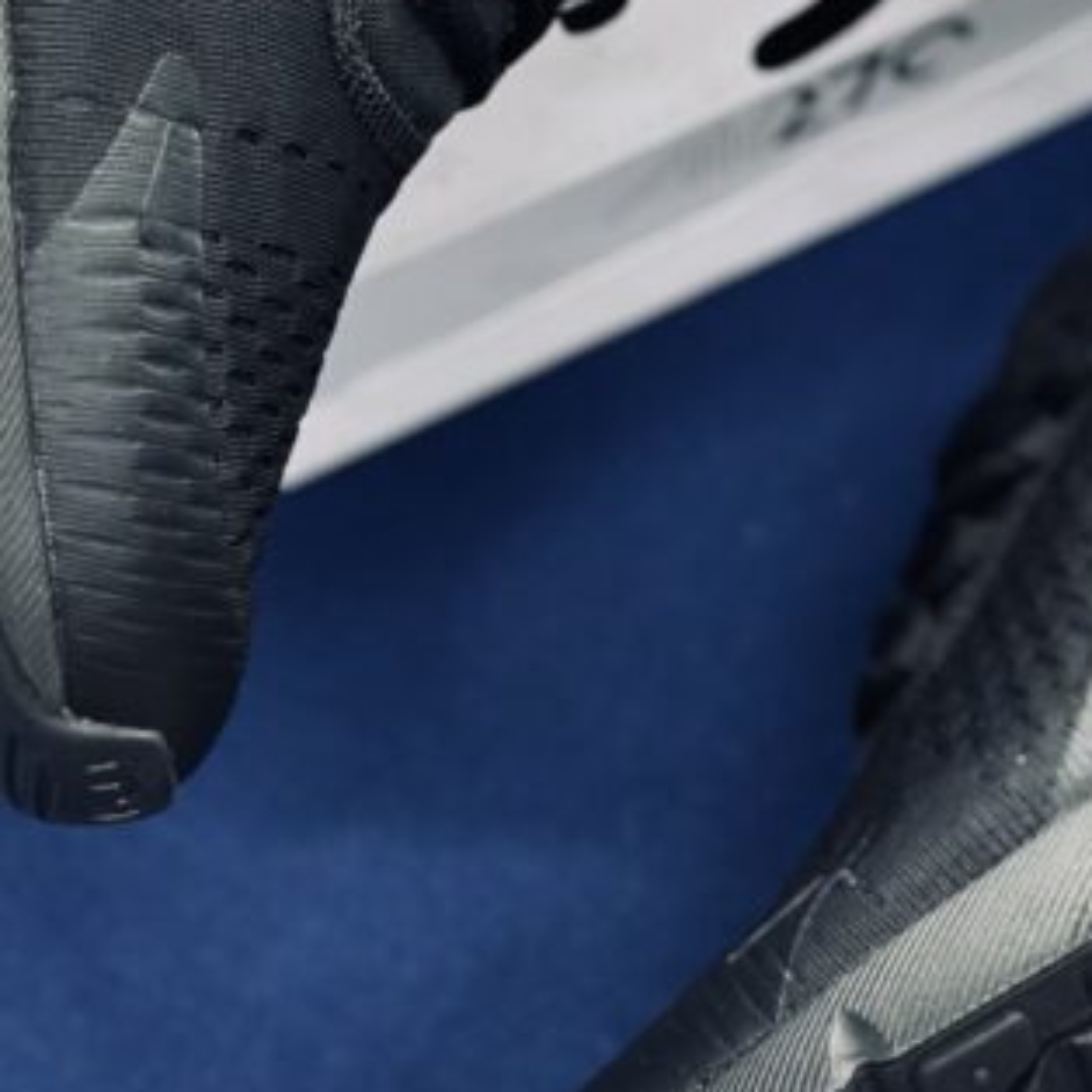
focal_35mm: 126
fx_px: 4497
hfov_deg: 13.8
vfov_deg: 13.8
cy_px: 290
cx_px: 828
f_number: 1.78
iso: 125
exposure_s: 1/100
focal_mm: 6.86
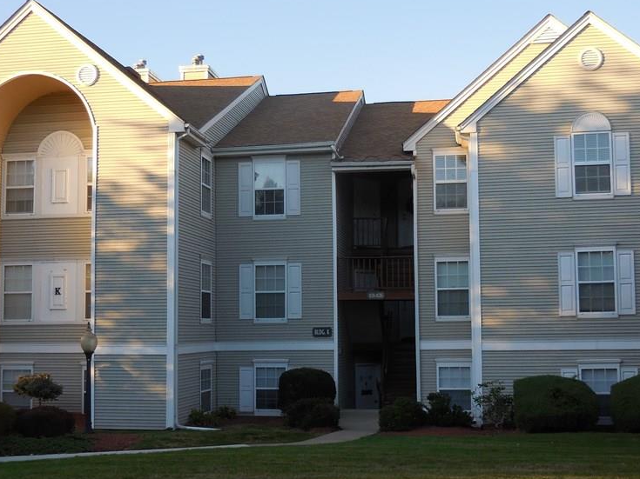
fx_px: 850
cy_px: 266
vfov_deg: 31.5
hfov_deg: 41.2
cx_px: 325
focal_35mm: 46
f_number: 3.7
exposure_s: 1/250
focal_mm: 5.9
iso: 125
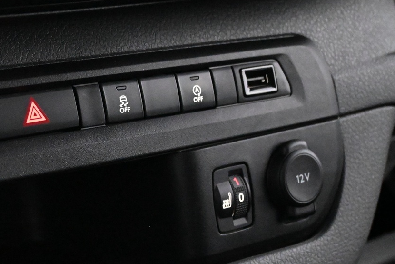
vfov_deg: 16.9
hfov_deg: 24.2
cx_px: 11
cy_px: 184
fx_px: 883
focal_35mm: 80
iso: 11400
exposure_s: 1/40
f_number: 4.5
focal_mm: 27.5
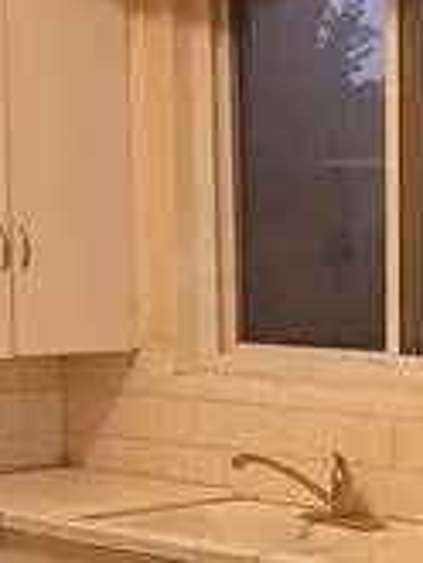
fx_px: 1969
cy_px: 566
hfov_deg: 12.0
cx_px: 478
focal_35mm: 121
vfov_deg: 15.9
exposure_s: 1/40
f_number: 1.8
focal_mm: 3.98
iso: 250
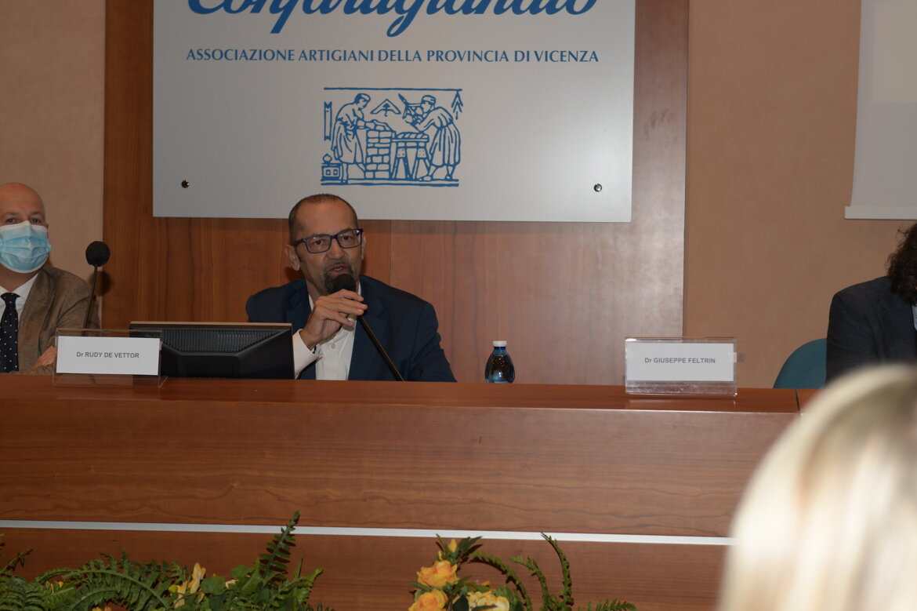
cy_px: 306
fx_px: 2139
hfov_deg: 24.2
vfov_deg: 16.2
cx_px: 458
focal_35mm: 84
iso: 500
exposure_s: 1/60
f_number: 6.3
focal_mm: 70
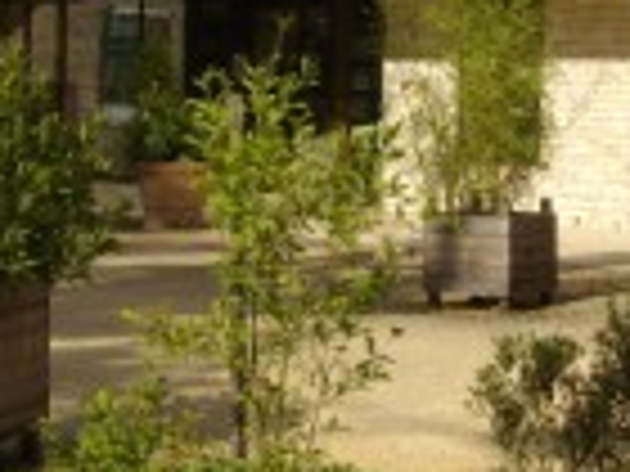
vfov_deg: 12.7
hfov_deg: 17.1
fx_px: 2093
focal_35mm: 115
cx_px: 396
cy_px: -18
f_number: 4.8
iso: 80
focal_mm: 6
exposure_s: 1/640
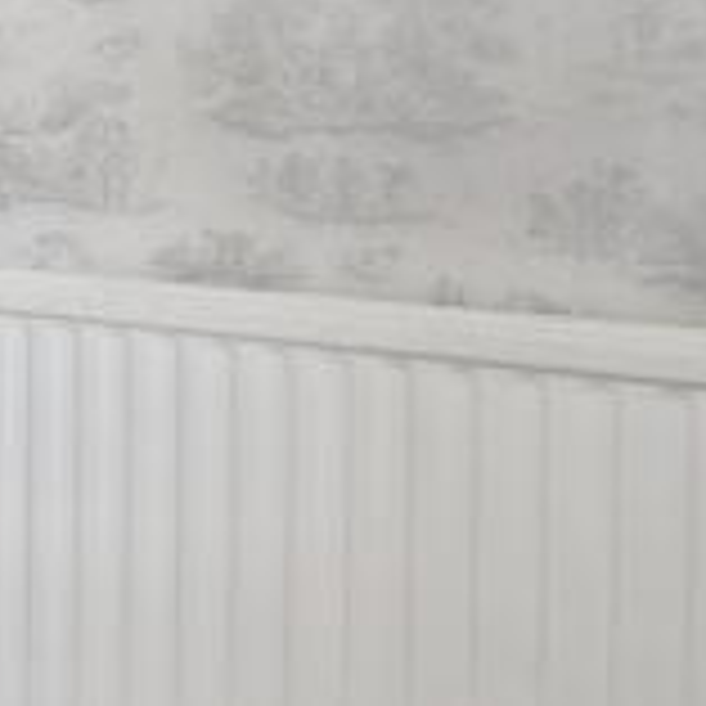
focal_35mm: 89
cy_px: 148
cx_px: -1372
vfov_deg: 19.3
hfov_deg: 11.6
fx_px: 2054
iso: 640
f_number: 8
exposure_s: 1/15
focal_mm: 16
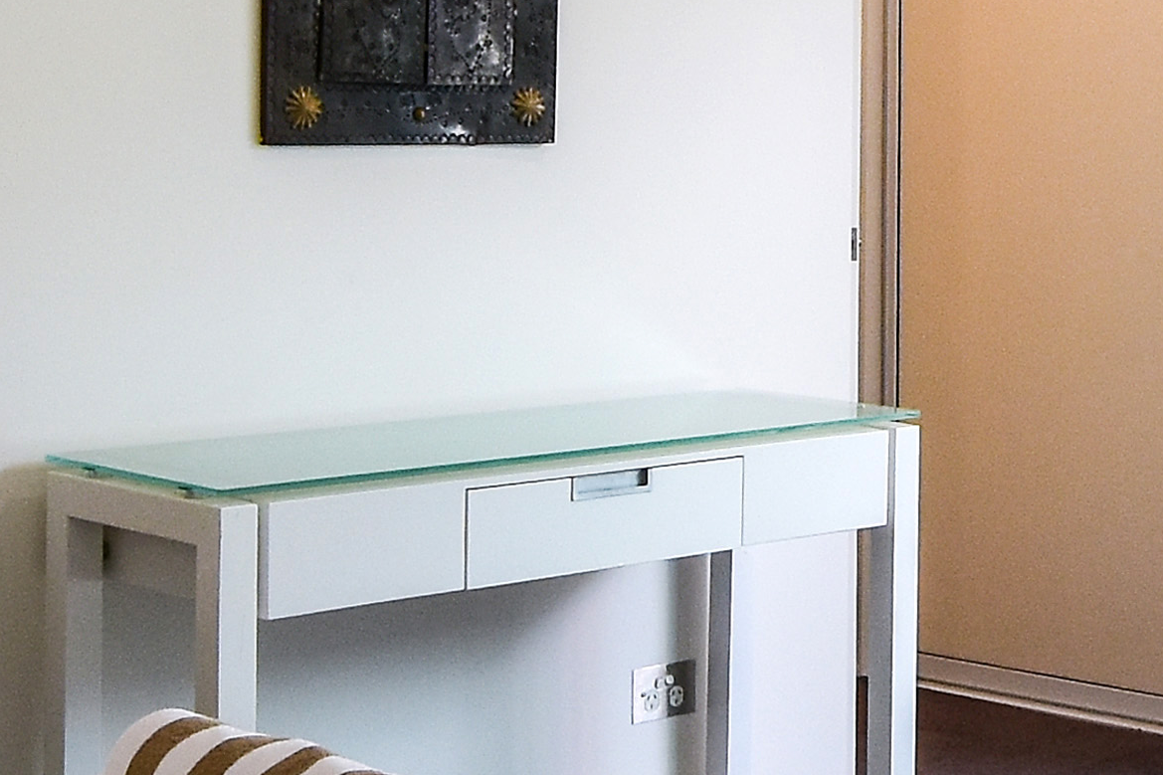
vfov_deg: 17.6
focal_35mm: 77
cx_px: 1026
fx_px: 2487
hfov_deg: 25.6
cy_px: 186
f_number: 10
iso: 400
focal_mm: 10
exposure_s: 1/200
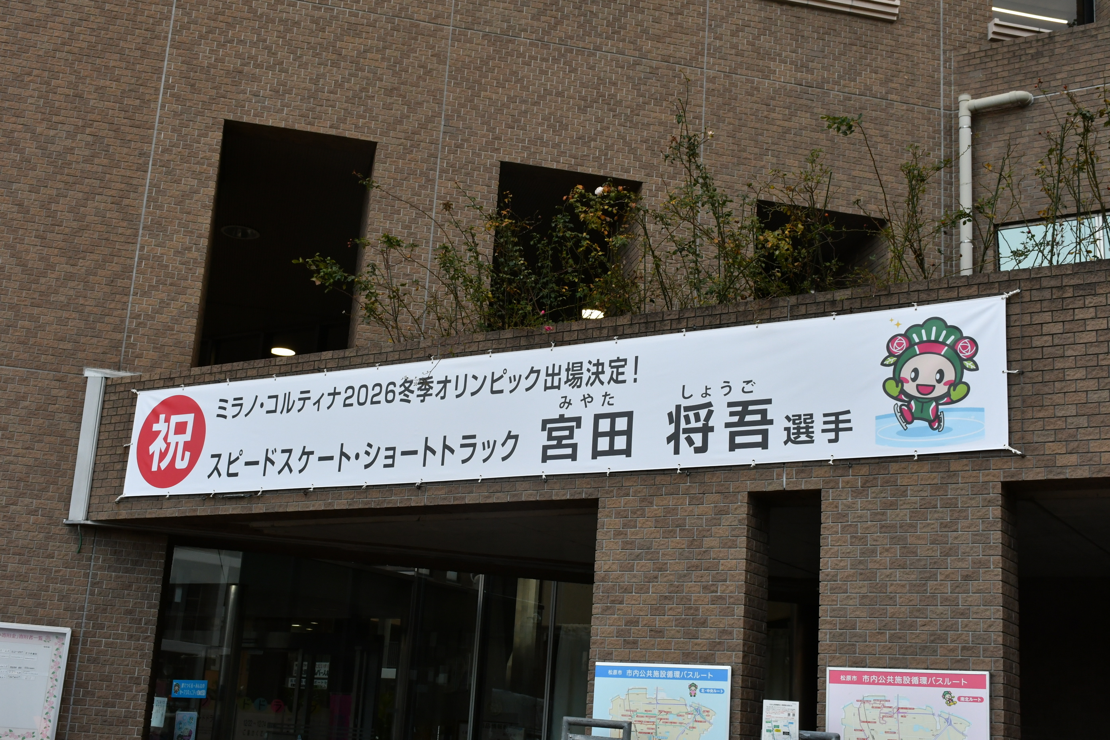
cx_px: 555
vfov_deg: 29.9
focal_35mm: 45
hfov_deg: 43.6
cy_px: 370
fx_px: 1387
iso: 640
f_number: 9
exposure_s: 1/320
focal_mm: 30
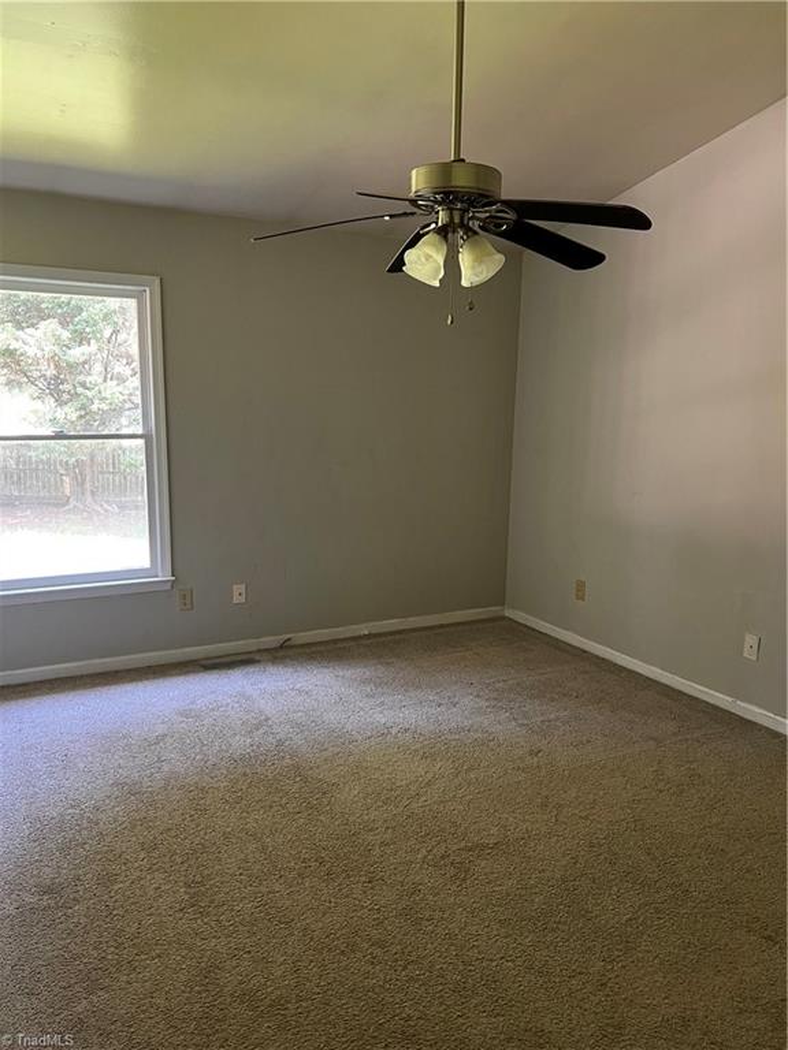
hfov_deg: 53.1
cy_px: 525
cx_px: 394
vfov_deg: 67.3
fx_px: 789
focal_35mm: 26
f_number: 1.5
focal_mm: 5.7
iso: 200
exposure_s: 1/60
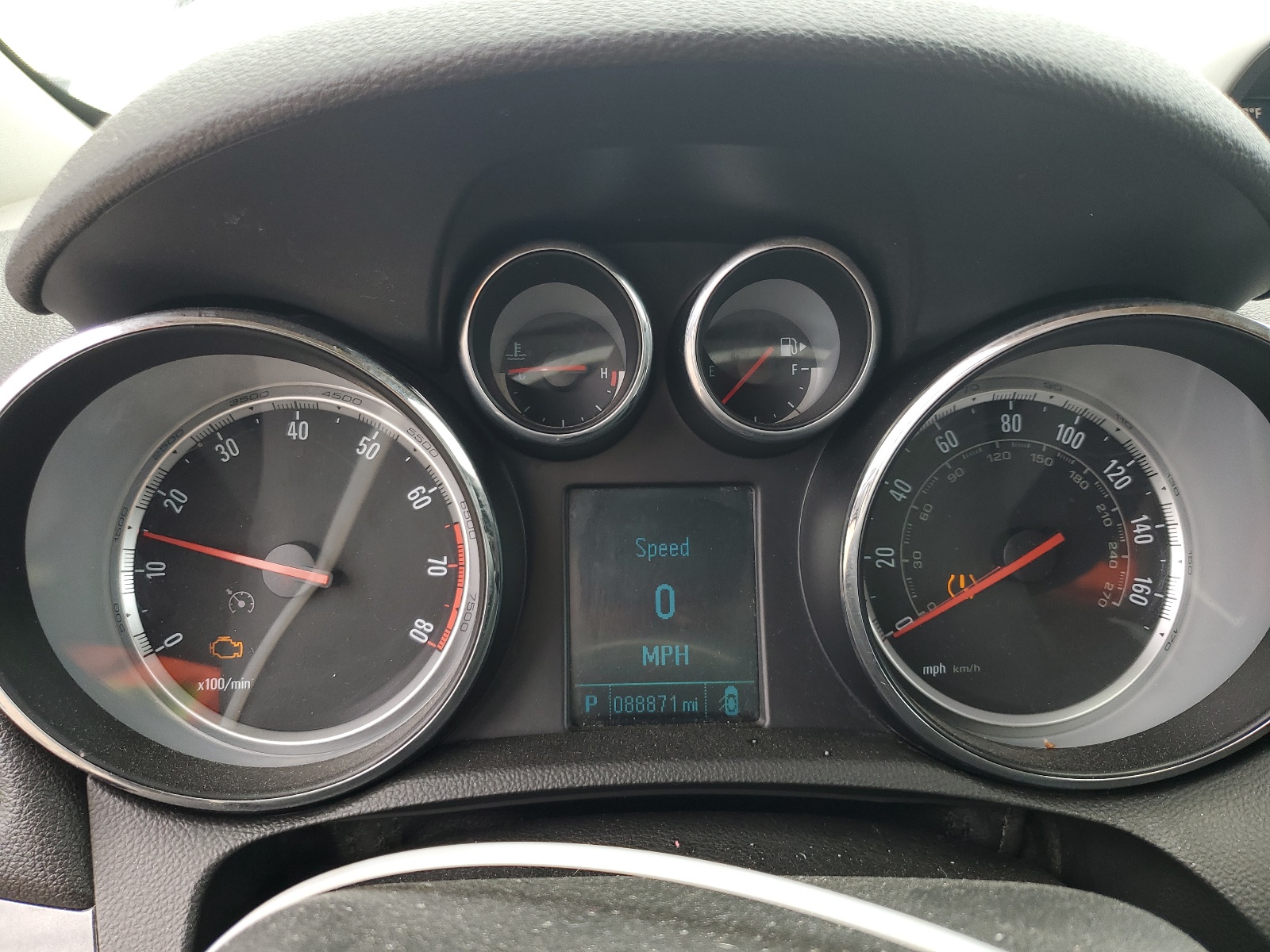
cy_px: 476
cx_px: 635
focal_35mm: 26
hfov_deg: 67.3
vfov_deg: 53.1
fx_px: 954
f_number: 1.5
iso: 50
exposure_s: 1/233
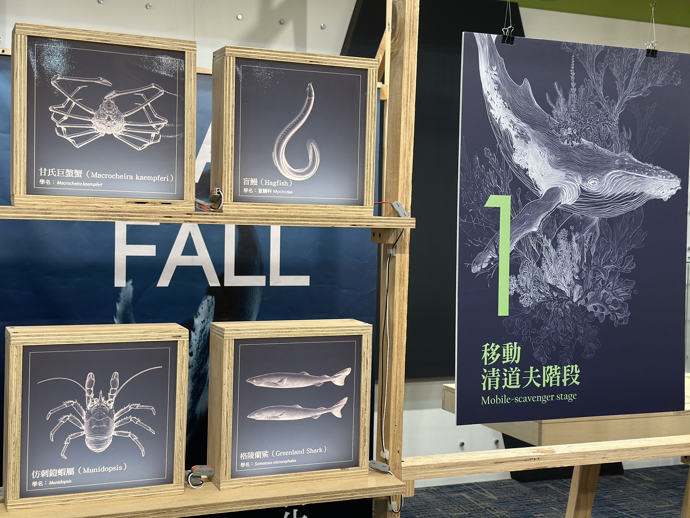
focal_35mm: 48
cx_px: 345
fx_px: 957
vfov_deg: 30.3
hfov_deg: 39.7
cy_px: 259
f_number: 1.78
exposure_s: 1/60
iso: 125
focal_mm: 6.86
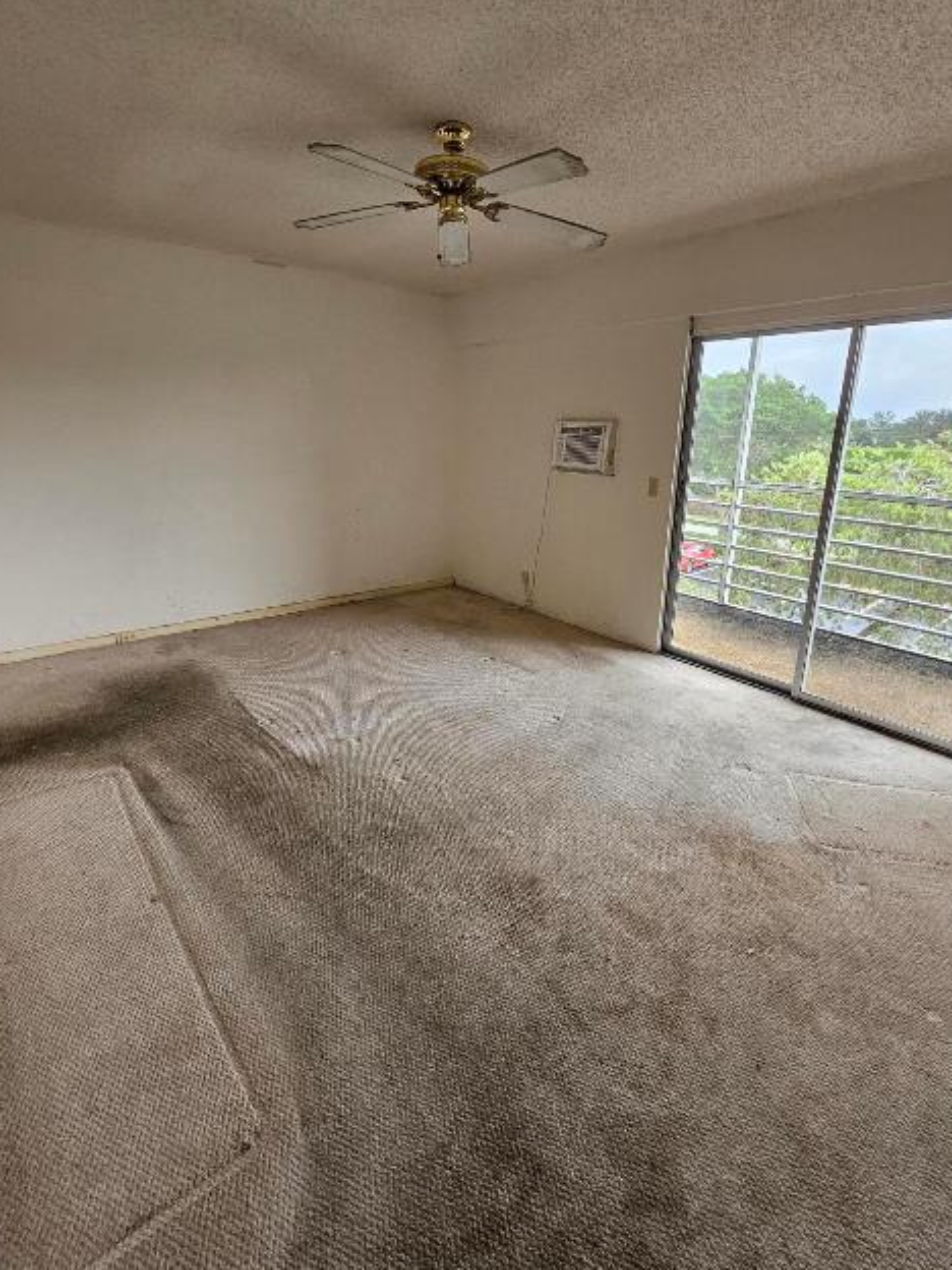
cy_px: 607
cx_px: 492
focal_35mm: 16
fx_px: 587
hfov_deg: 78.1
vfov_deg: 94.4
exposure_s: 1/60
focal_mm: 1.74
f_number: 2.2
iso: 64
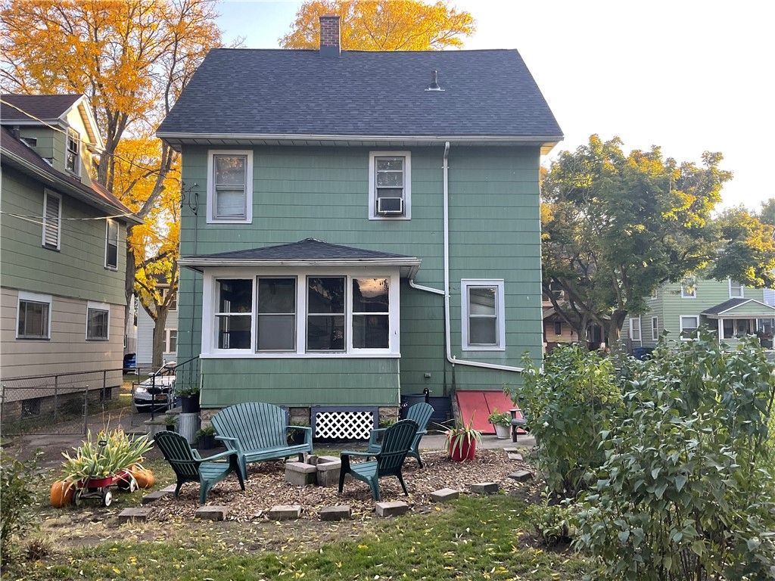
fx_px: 649
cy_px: 290
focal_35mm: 29
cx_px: 388
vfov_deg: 48.2
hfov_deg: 61.7
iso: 25
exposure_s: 1/122
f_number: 1.8
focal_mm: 3
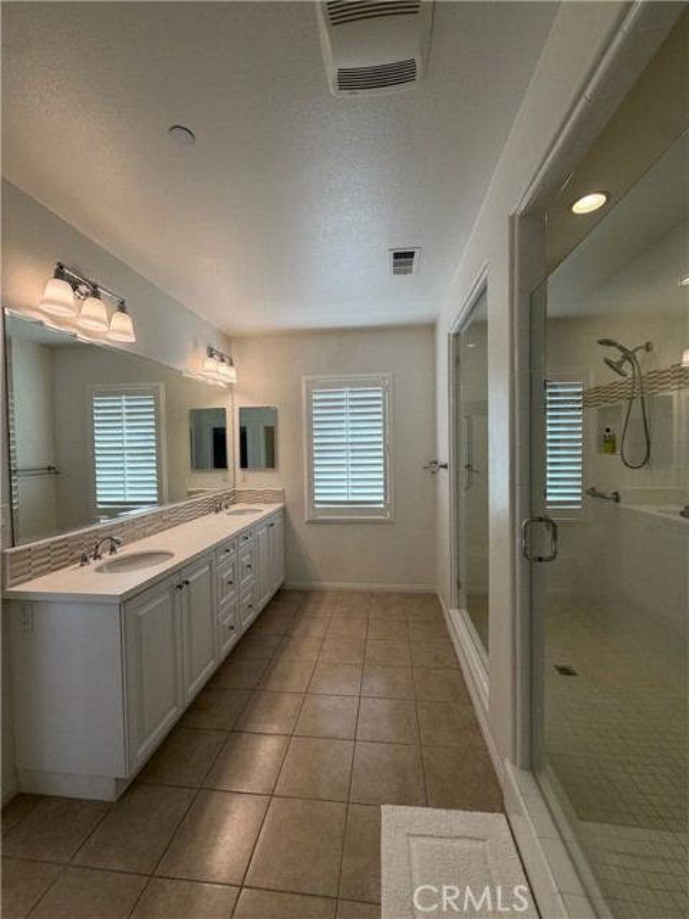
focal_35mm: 14
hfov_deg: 85.7
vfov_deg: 102.1
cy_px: 460
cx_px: 344
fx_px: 372
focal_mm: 2.22
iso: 64
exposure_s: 1/120
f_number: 2.2
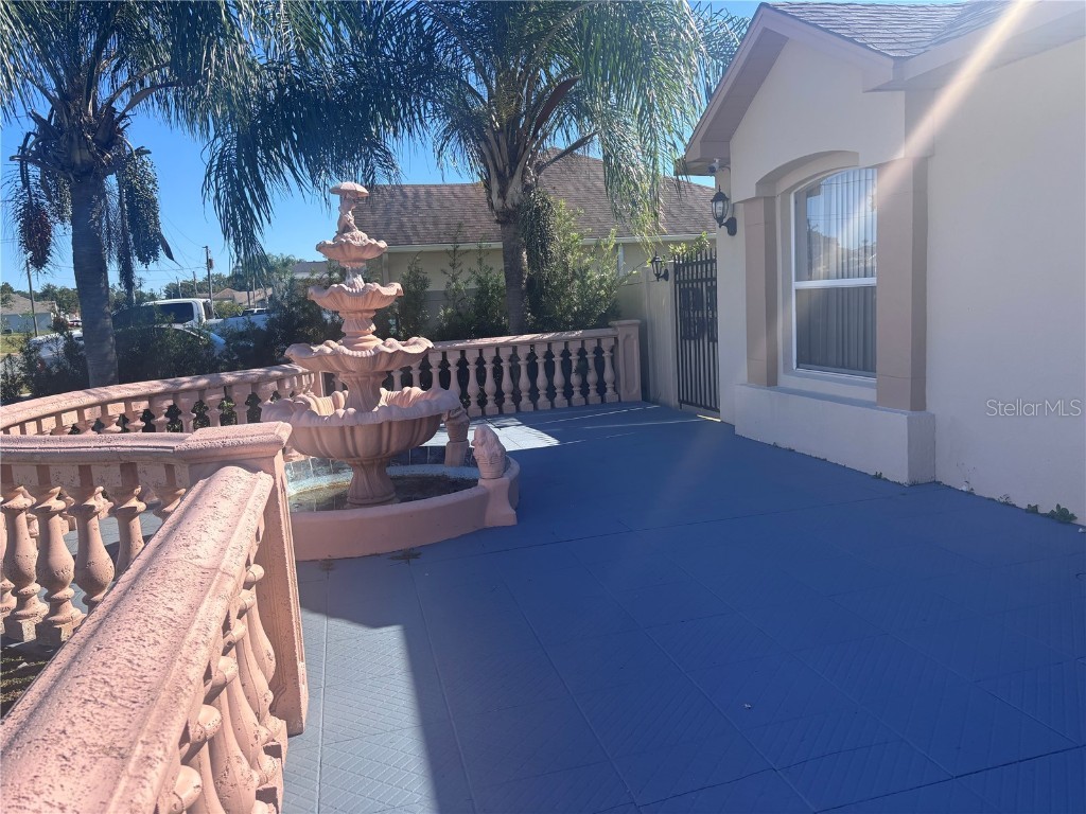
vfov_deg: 53.1
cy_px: 407
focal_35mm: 26
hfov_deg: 67.3
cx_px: 543
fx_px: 816
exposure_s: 1/1721
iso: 50
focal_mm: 5.96
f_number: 1.6
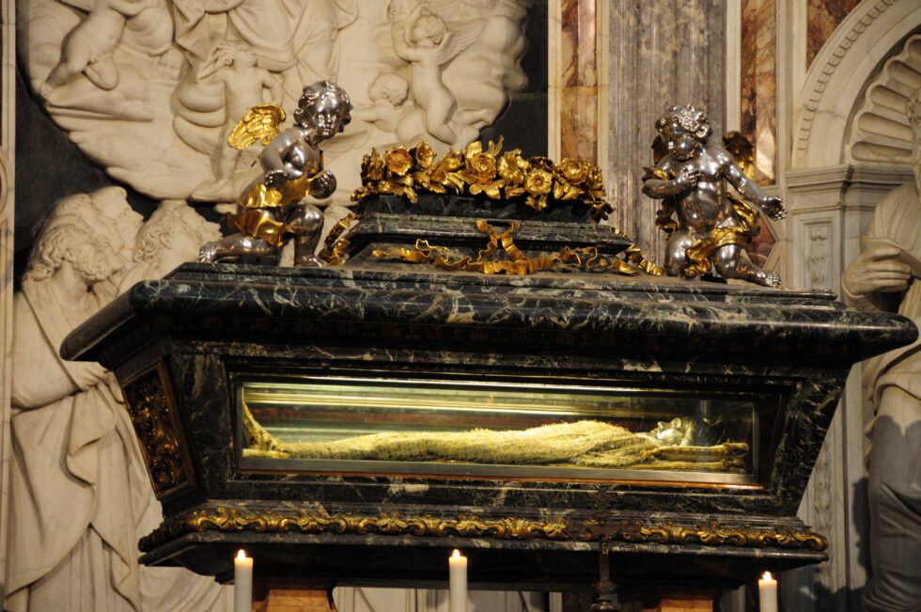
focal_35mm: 158
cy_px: 306
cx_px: 460
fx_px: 4025
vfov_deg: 8.7
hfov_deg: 13.1
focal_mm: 105
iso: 640
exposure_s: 1/5
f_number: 5.3
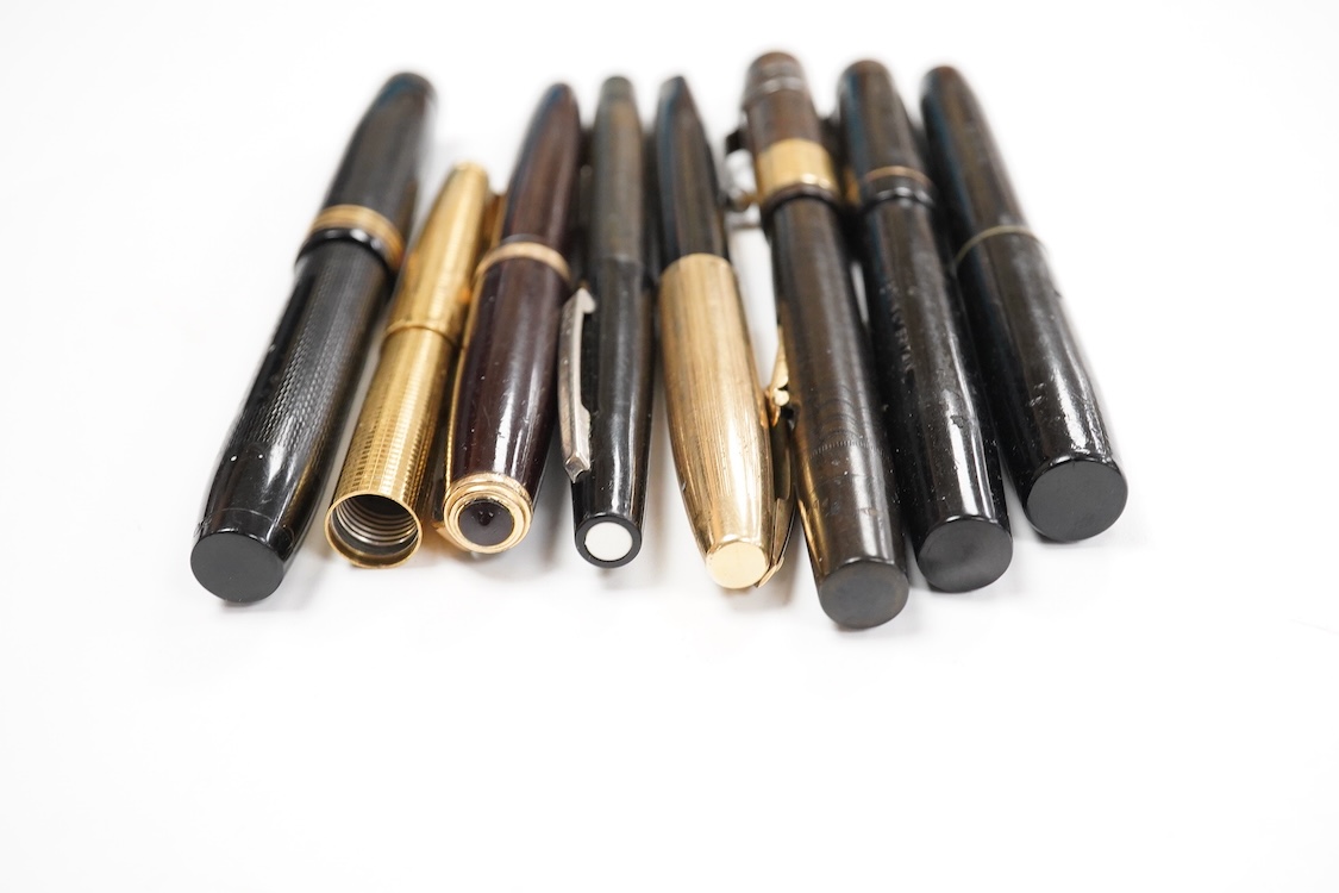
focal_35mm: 45
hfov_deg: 43.6
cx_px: 670
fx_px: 1674
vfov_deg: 29.9
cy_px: 446
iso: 2500
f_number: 10
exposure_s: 1/100
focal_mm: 30
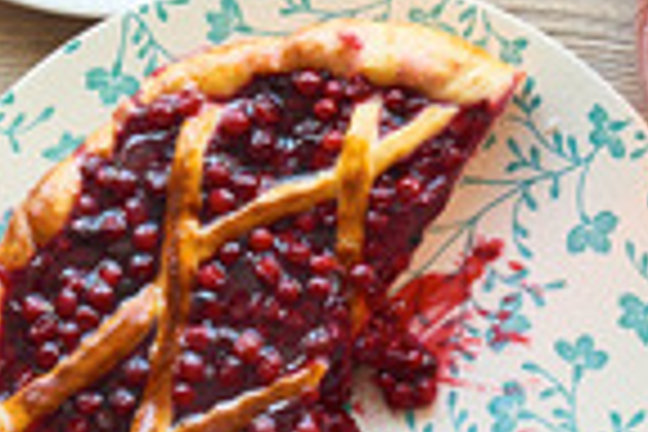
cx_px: 698
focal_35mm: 190
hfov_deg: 10.7
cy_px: 808
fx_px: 3420
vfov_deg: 7.0
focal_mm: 35
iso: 400
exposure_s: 1/125
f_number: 4.5
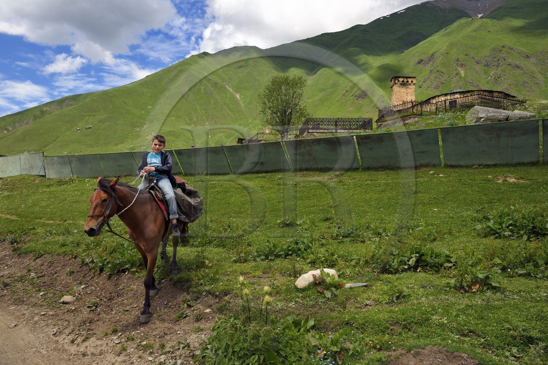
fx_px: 456
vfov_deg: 43.5
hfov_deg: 62.0
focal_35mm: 30
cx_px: 274
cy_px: 182
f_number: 11
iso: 200
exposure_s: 1/250
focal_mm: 30
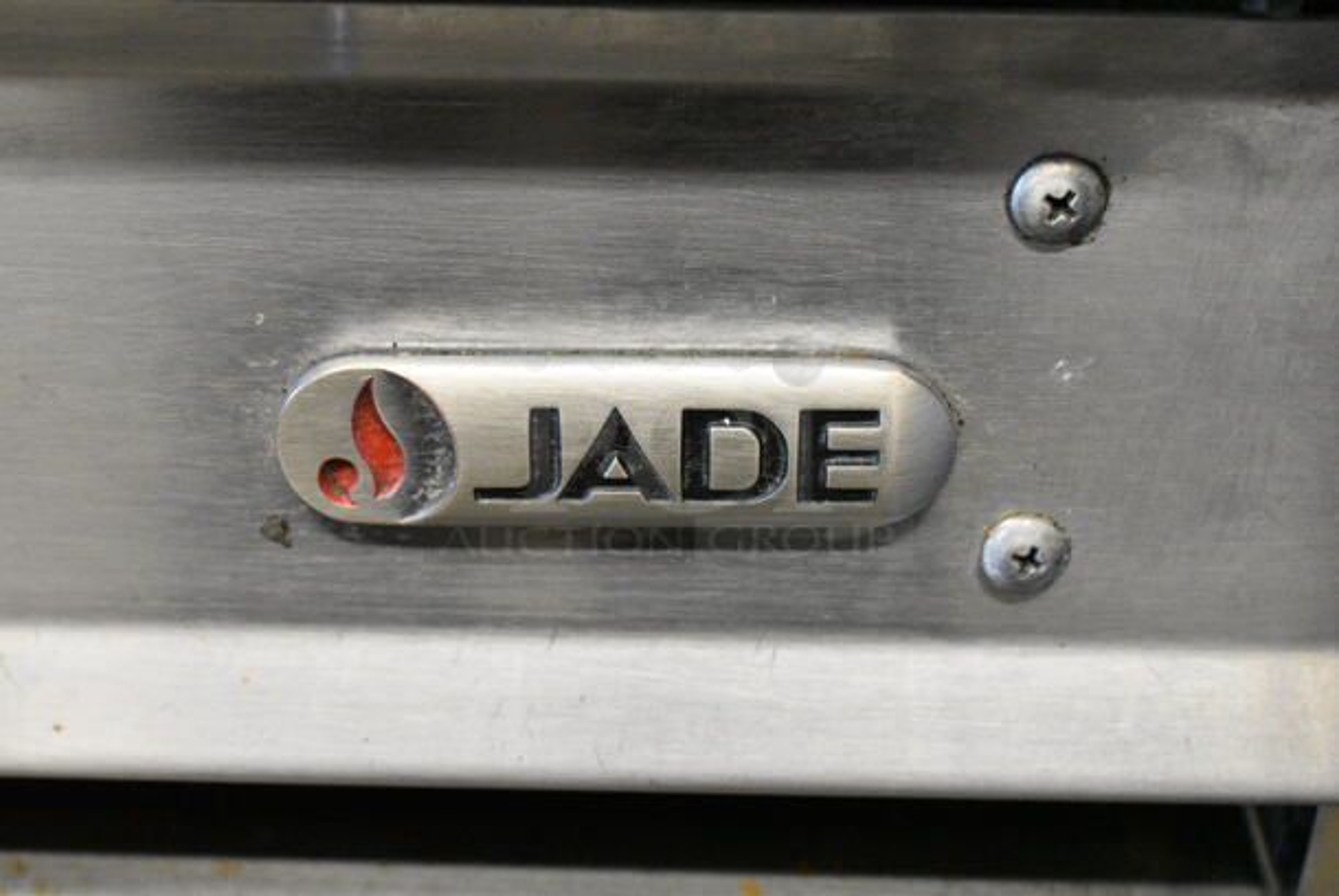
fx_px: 2234
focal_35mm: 60
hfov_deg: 33.4
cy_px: 448
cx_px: 670
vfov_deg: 22.7
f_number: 6.3
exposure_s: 1/250
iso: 6400
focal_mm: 40
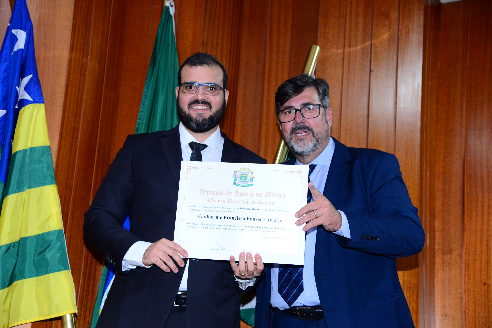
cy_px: 164
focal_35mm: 58
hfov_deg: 34.5
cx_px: 246
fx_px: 793
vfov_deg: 23.4
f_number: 4.5
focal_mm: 58
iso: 2500
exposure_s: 1/125
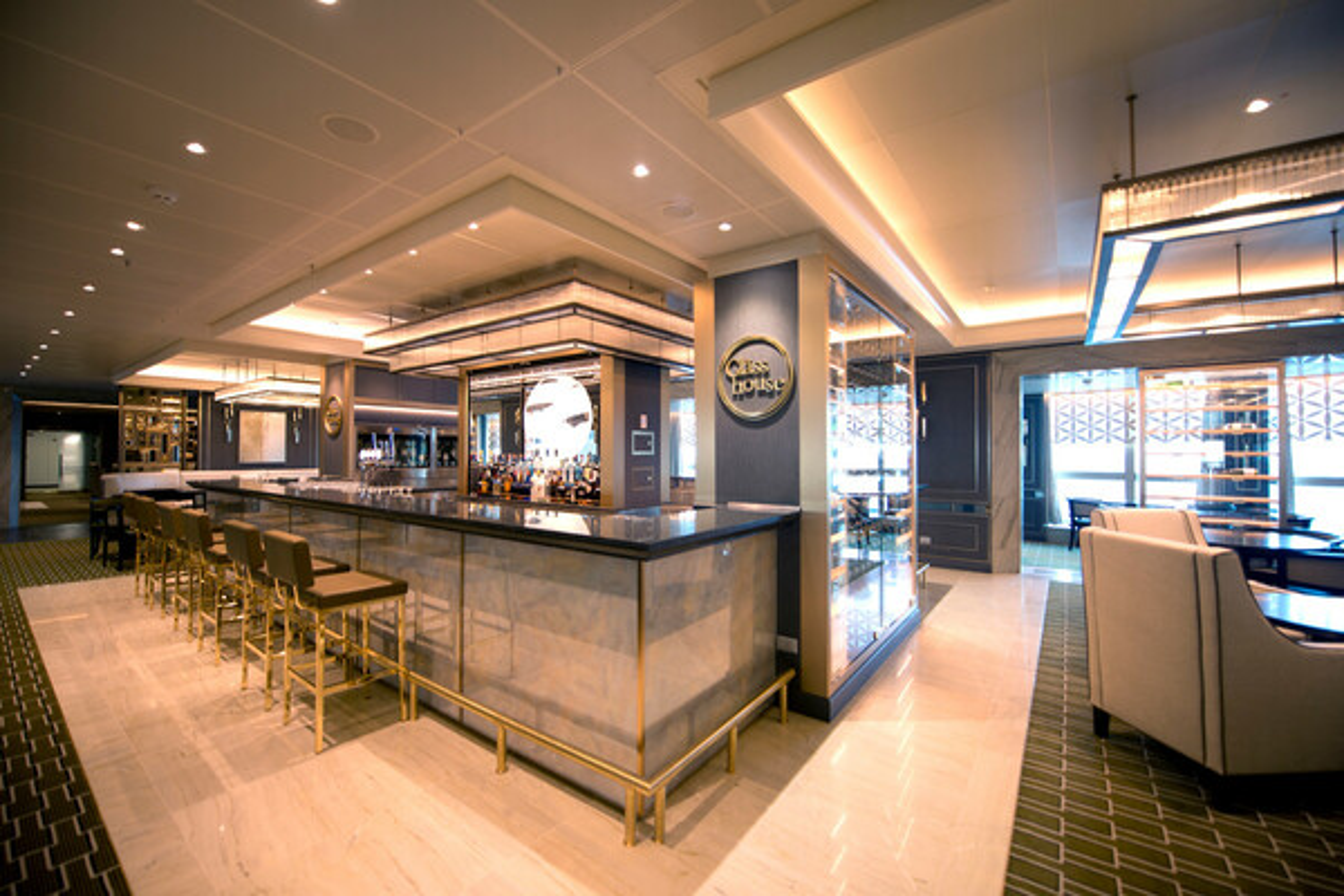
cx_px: 672
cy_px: 448
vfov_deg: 81.2
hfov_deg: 104.3
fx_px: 523
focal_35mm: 14
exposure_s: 1/20
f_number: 2.8
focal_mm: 14
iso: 100
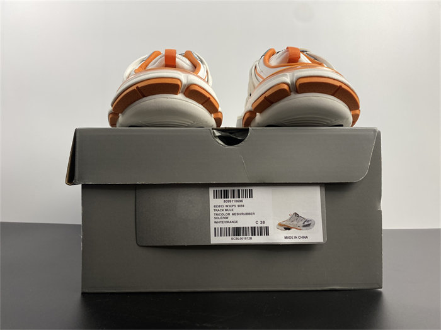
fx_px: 331
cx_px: 220
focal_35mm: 26
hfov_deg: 67.3
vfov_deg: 53.1
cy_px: 165
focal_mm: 4.25
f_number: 1.8
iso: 32
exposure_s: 1/104
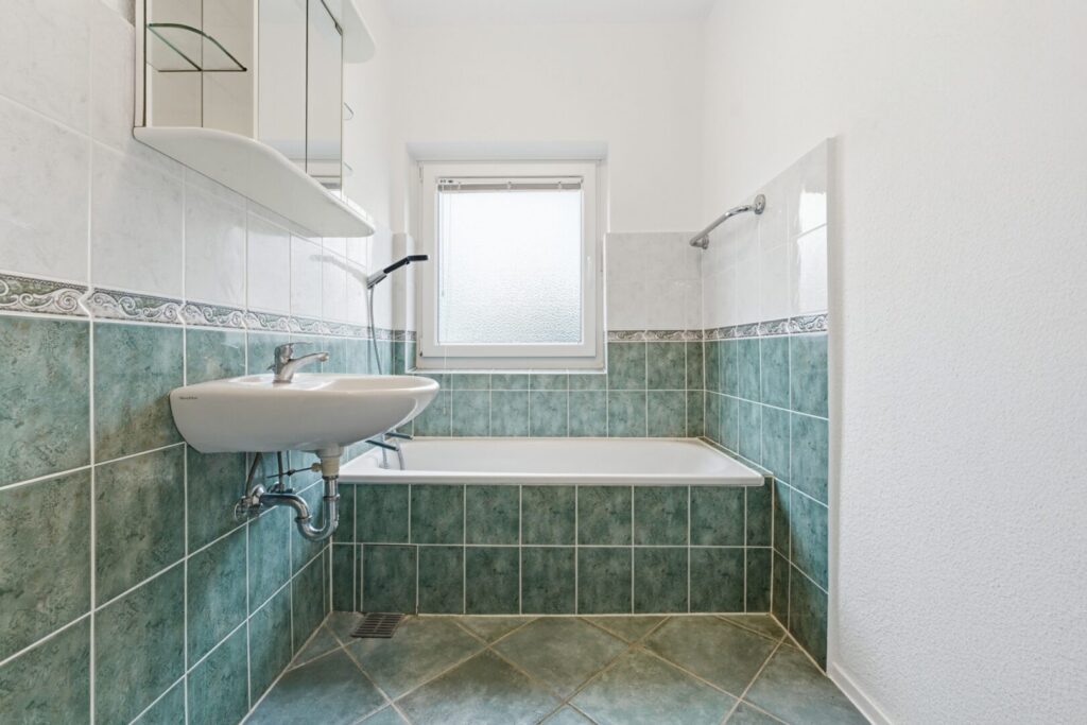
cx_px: 544
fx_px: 441
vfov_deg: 78.9
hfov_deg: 101.9
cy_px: 362
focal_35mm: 15
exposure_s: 1/160
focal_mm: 14.6
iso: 400
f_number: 8
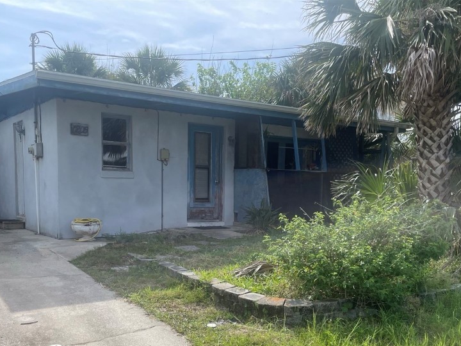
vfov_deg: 38.0
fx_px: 493
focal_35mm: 37
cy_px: 245
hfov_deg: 50.1
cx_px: 230
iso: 32
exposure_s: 1/1618
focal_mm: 4.2
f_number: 1.6
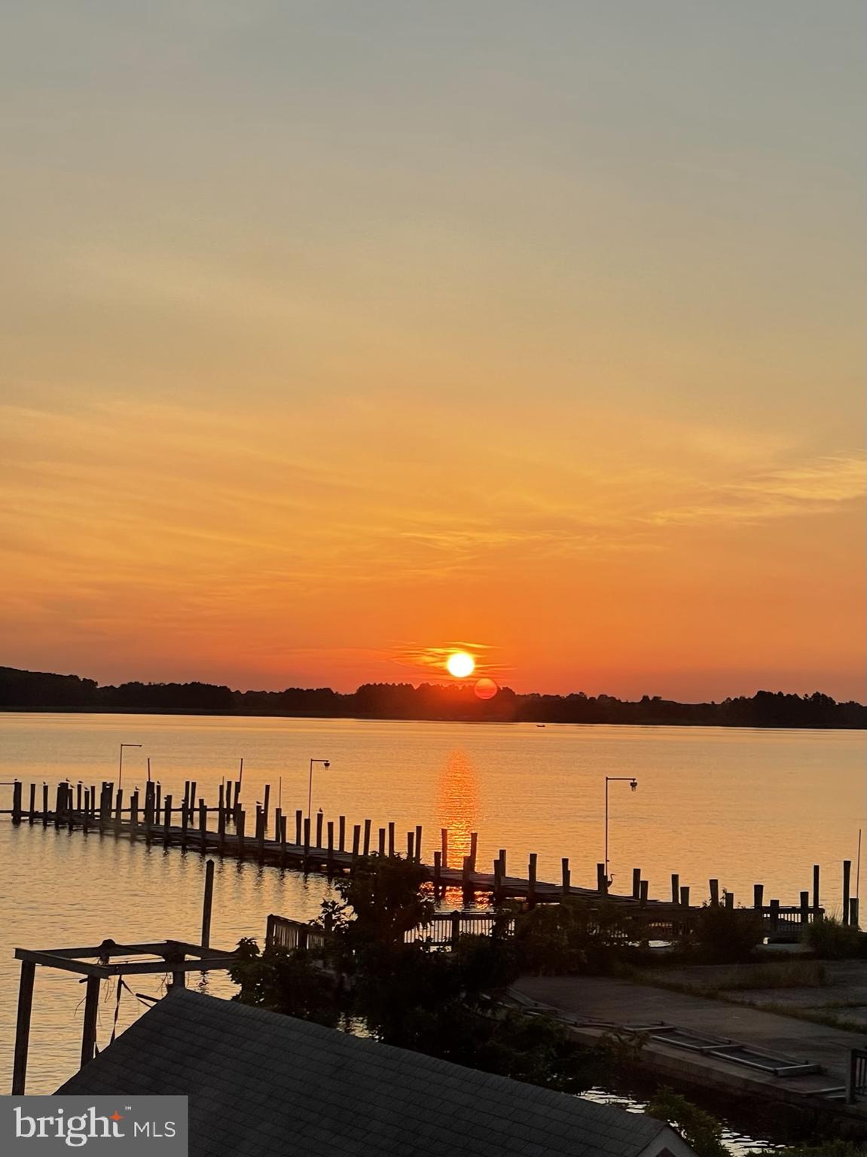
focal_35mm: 52
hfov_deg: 28.0
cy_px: 578
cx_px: 434
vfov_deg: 36.8
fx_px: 1738
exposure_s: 1/484
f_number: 2
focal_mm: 6
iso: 25
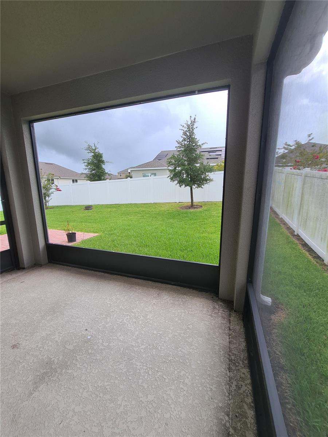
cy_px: 218
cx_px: 164
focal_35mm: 13
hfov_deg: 89.9
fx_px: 164
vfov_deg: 106.2
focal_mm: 2.2
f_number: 2.2
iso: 50
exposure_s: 1/386
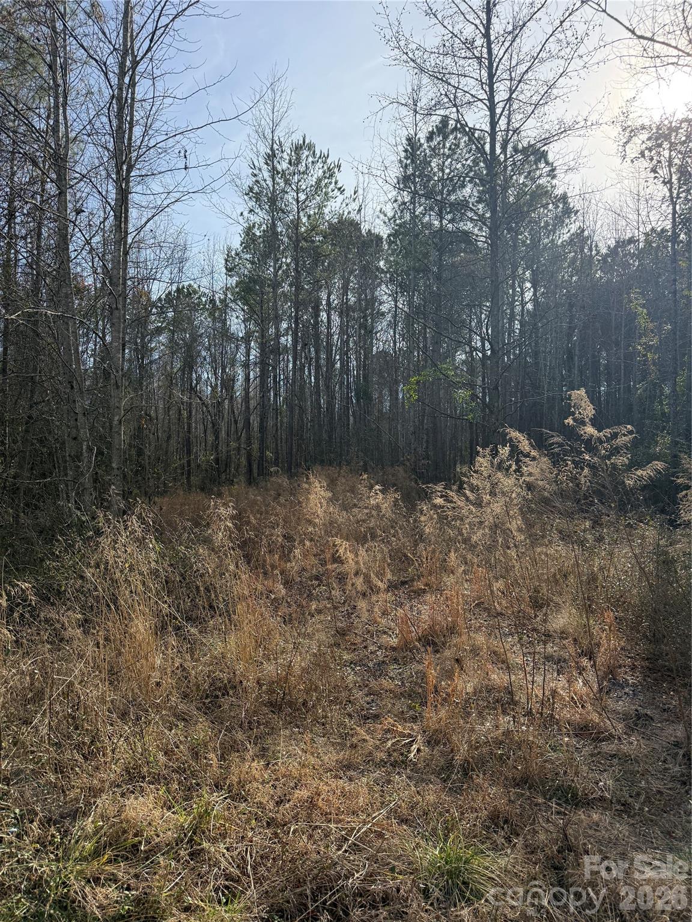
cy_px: 461
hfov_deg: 56.8
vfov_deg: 71.6
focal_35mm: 24
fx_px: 640
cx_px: 346
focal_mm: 6.76
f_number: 1.78
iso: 100
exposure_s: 1/3425
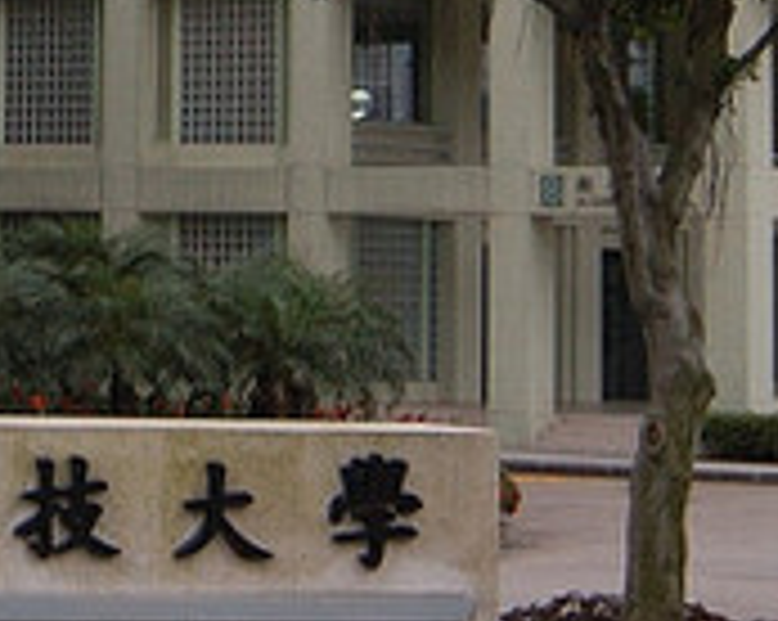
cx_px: -369
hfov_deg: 10.6
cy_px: -421
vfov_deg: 8.5
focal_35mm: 176
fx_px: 4048
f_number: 6.3
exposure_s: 1/45
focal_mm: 18
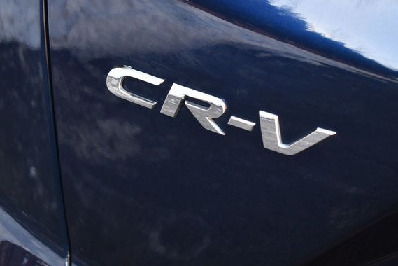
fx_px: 896
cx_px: 215
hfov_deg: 25.0
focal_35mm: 81
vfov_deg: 16.9
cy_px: 125
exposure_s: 1/250
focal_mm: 48
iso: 720
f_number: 5.3
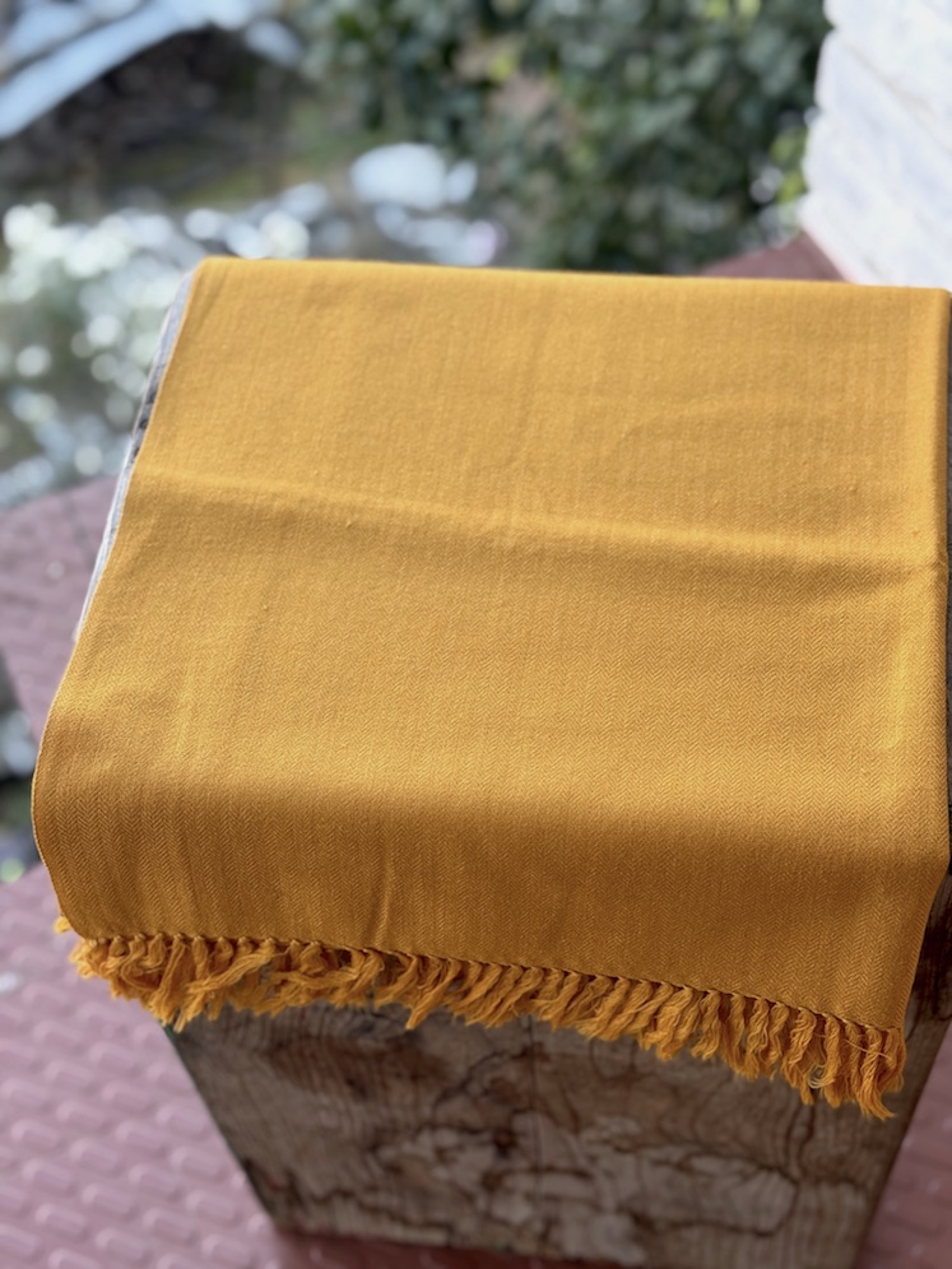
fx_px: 1760
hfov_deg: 30.3
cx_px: 476
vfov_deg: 39.7
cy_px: 634
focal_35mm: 48
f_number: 1.78
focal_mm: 6.76
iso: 50
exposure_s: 1/124
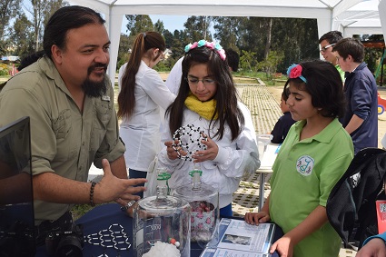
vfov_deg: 31.9
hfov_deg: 46.4
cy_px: 128
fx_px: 450
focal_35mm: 42
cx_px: 193
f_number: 9
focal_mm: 28
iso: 200
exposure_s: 1/320
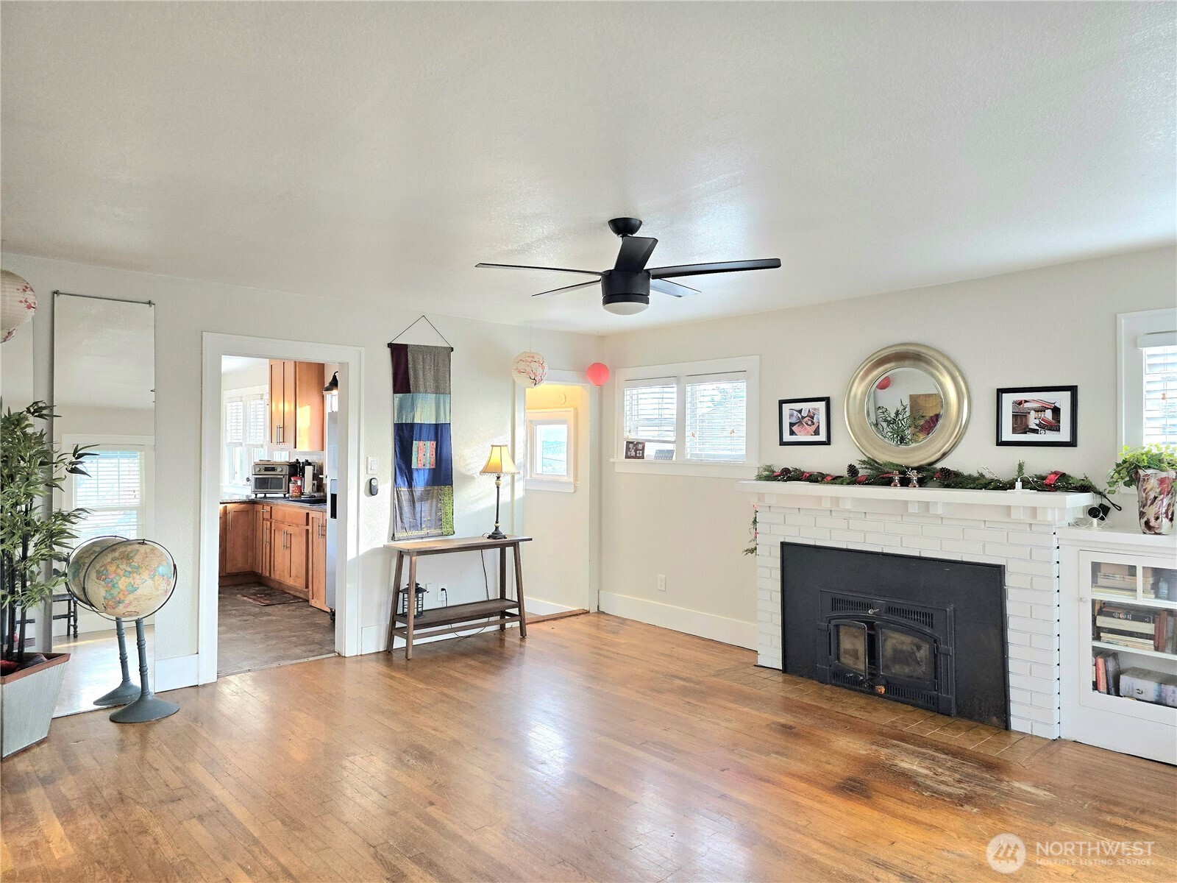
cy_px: 442
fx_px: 782
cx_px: 588
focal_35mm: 23
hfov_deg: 73.9
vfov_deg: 58.9
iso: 100
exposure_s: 1/120
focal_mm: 6.3
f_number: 1.7
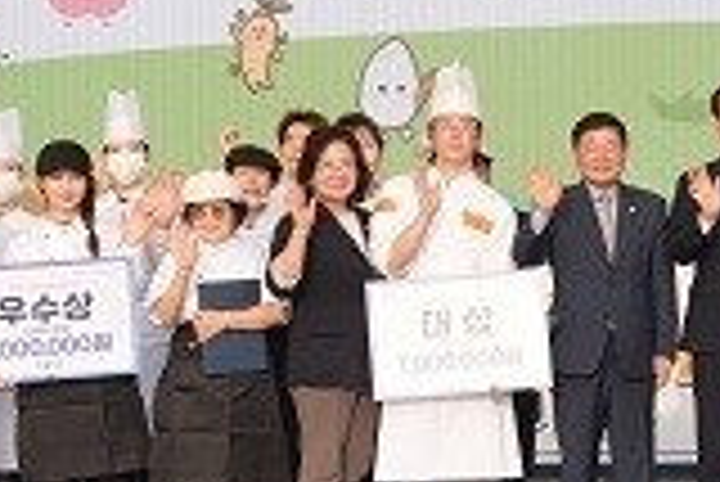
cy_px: 221
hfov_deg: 15.0
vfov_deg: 10.2
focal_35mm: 135
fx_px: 2702
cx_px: 634
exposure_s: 1/400
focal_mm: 36
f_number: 10
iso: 800
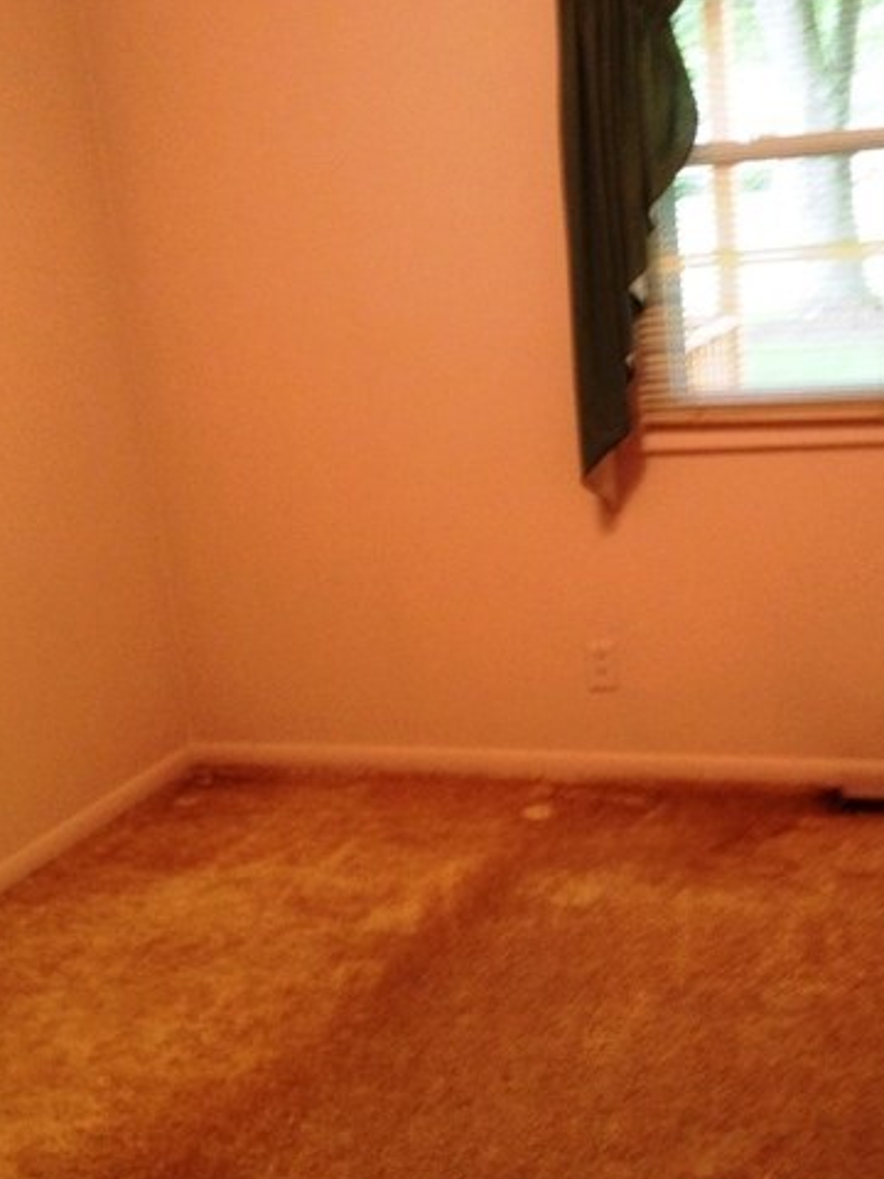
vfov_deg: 34.3
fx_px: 1907
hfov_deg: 26.0
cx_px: 567
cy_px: 582
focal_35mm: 56
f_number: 2.4
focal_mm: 4.28
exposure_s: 1/20
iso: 200
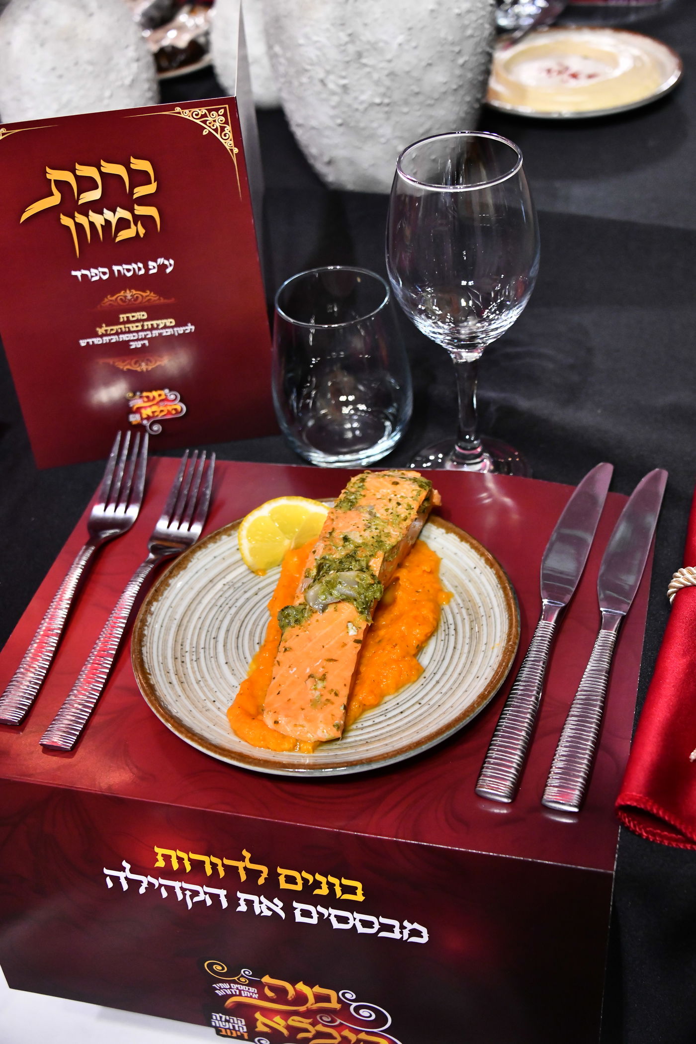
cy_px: 522
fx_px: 1392
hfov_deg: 28.1
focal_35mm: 48
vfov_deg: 41.1
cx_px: 348
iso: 2500
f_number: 5
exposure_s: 1/60
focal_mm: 48
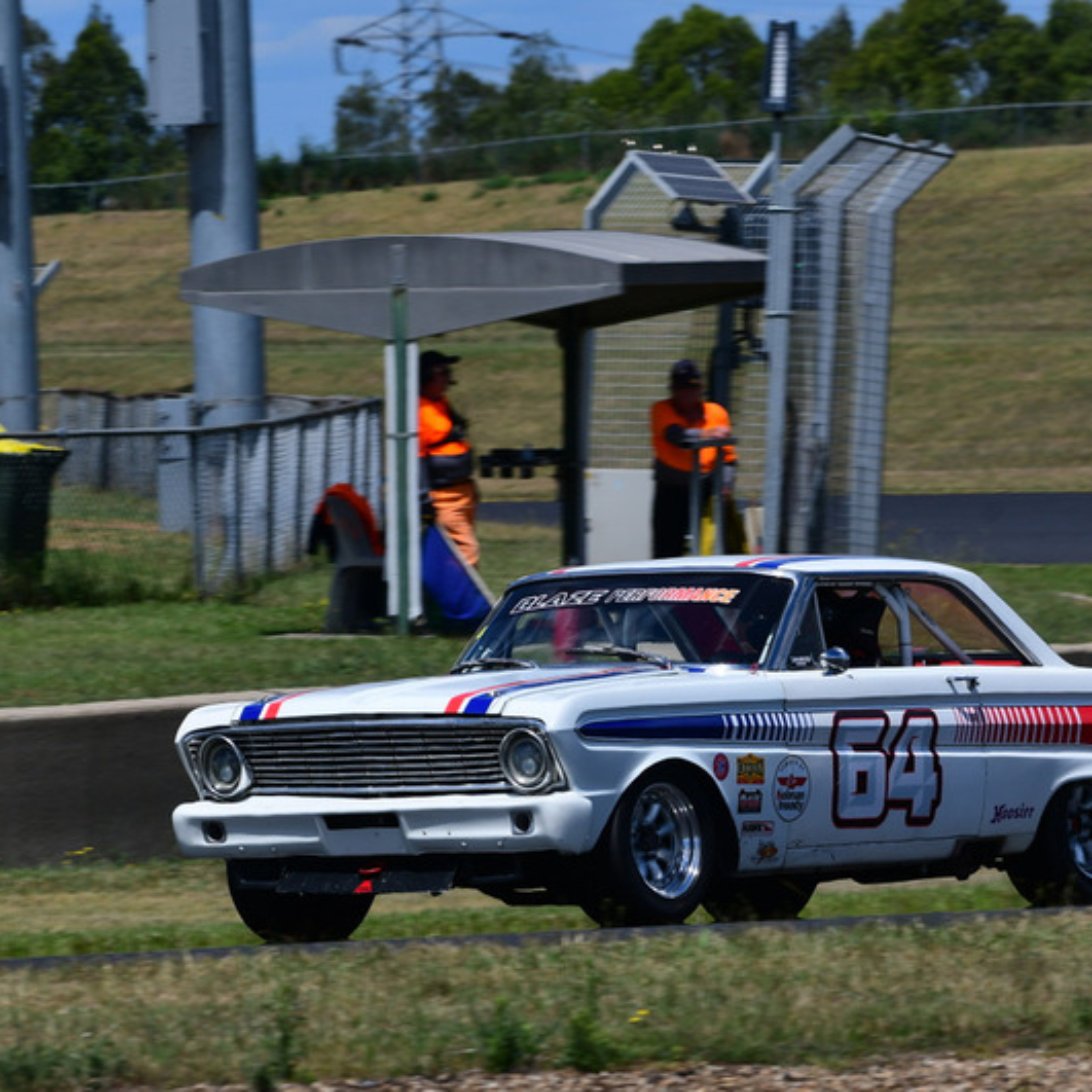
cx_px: 563
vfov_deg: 4.6
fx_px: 13705
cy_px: 545
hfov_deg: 4.6
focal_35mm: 384
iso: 160
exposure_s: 1/640
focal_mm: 200
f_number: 10
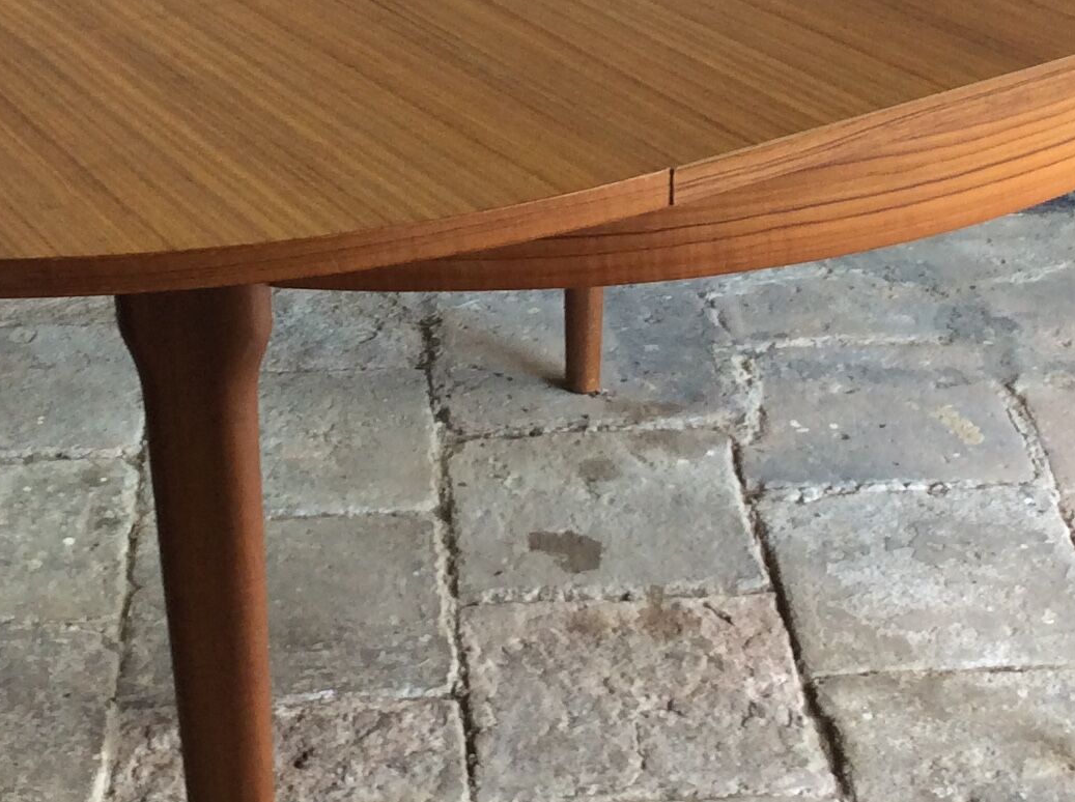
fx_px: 2480
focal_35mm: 80
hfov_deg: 24.4
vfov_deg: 18.4
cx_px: 454
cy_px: 337
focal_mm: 3.3
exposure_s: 1/25
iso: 64
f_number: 2.4
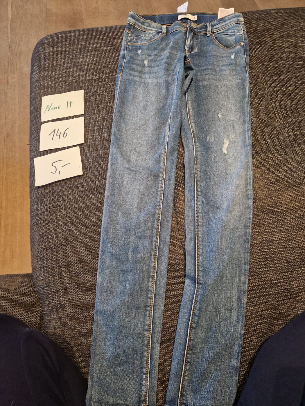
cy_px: 203
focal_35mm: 23
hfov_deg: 58.9
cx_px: 152
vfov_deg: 73.9
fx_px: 270
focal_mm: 5.4
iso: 400
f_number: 1.8
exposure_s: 1/100
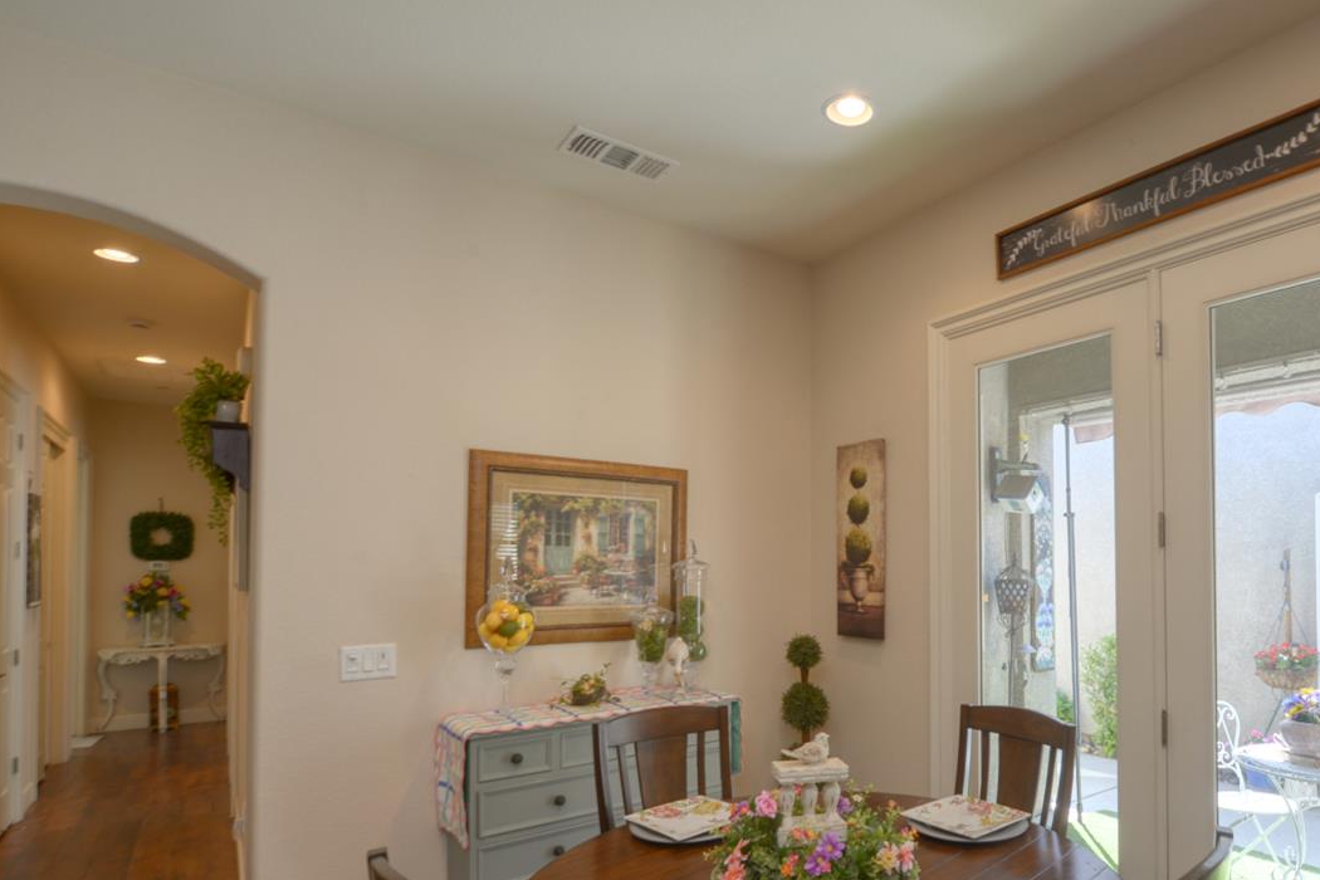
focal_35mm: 20
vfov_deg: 60.9
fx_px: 733
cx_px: 859
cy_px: 566
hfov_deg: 81.7
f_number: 10
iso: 400
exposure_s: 1/20
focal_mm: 14
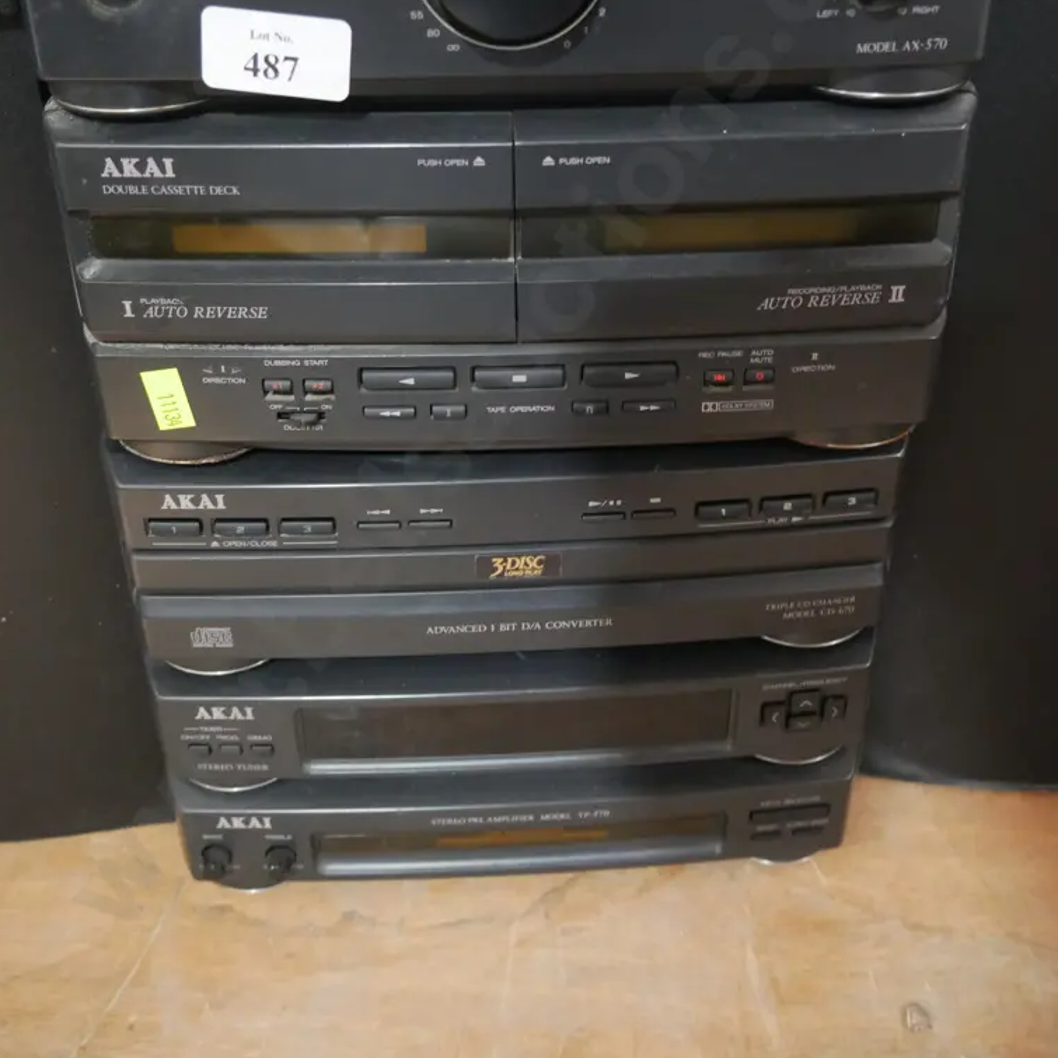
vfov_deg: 45.3
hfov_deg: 46.0
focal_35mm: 36
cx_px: 525
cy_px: 346
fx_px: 1245
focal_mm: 15
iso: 2500
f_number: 3.6
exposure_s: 1/60
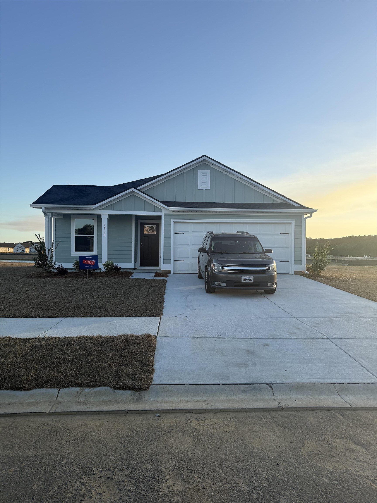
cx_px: 188
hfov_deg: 56.8
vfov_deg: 71.6
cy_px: 252
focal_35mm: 24
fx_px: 349
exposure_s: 1/1949
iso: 80
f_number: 1.78
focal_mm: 6.76
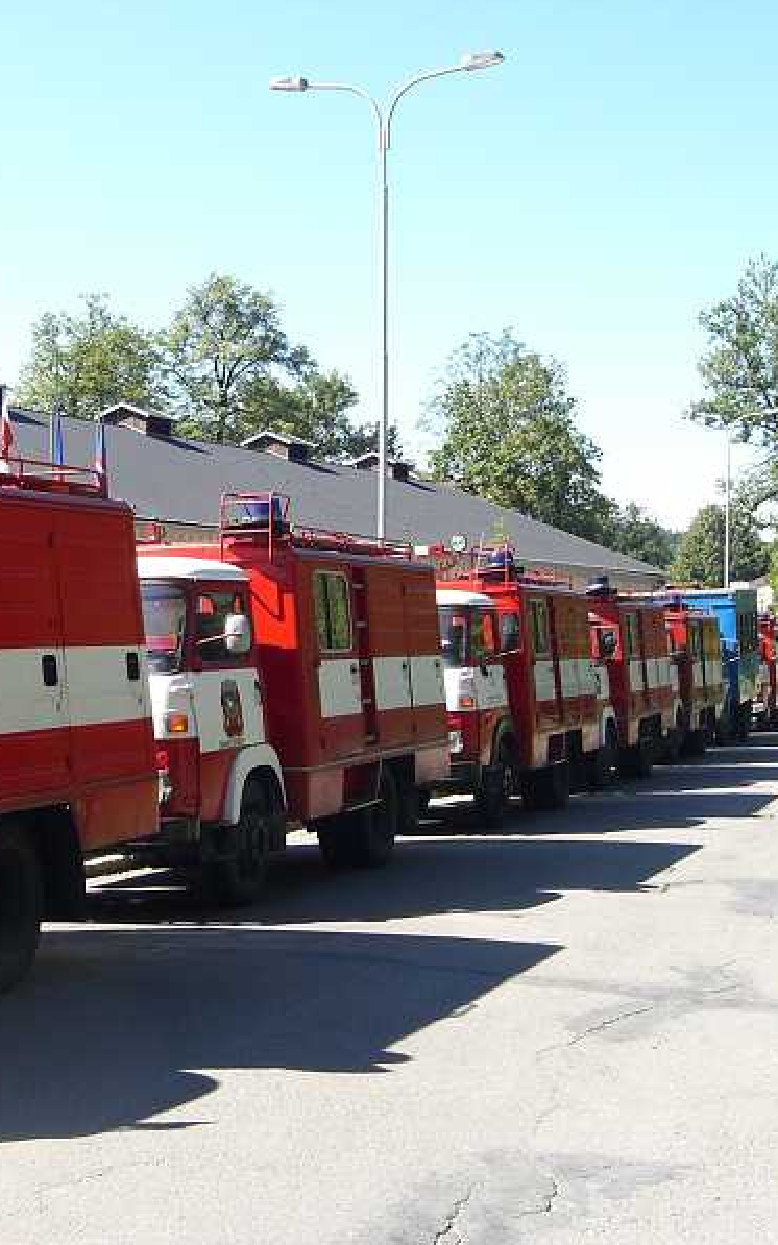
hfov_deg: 23.7
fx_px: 1832
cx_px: 202
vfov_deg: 37.5
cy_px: 624
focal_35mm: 54
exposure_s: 1/200
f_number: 4.4
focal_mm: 6.3
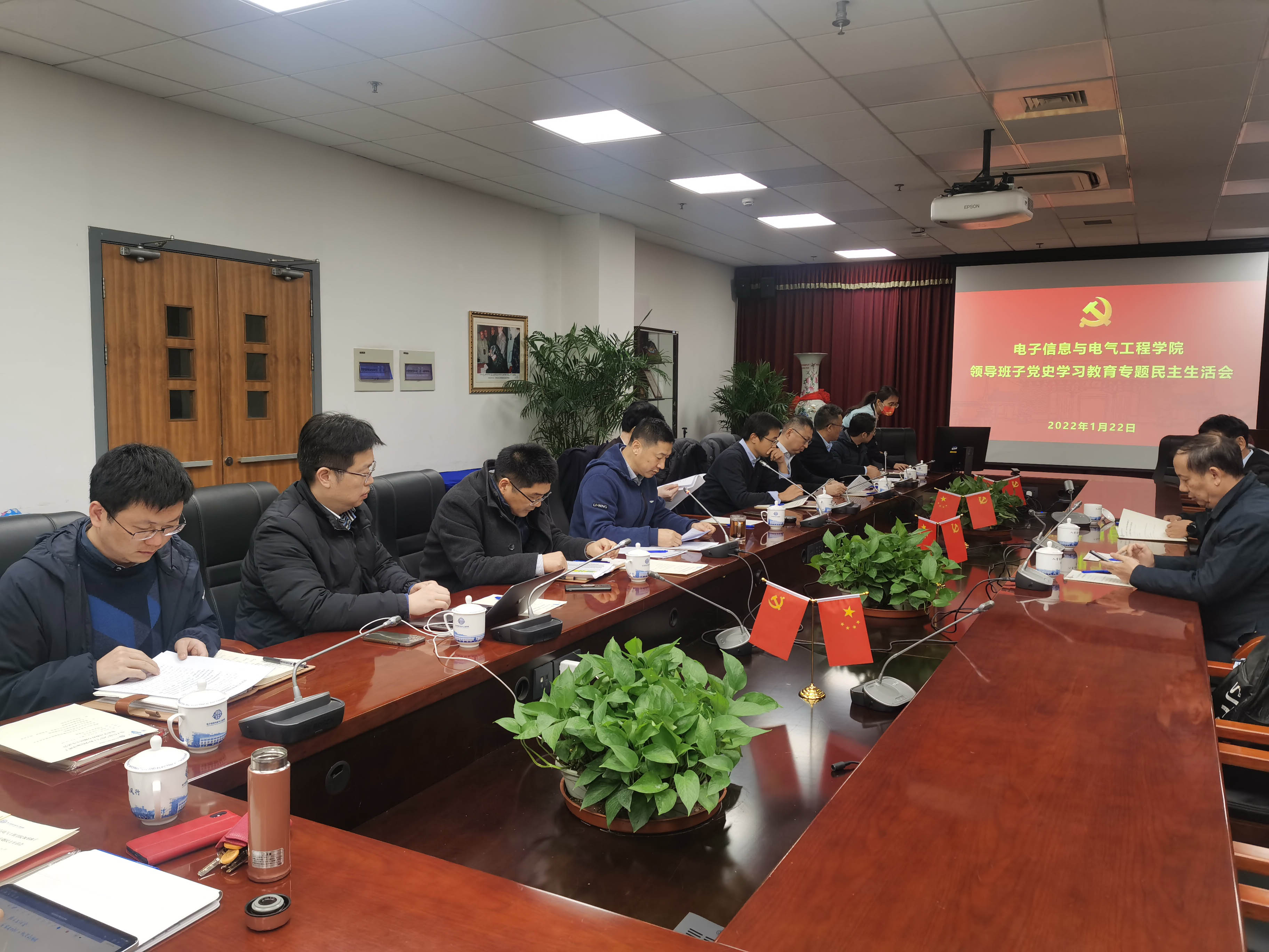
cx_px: 634
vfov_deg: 51.4
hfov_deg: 65.3
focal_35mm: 27
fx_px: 990
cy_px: 476
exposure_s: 1/120
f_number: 1.6
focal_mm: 5.56
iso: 100
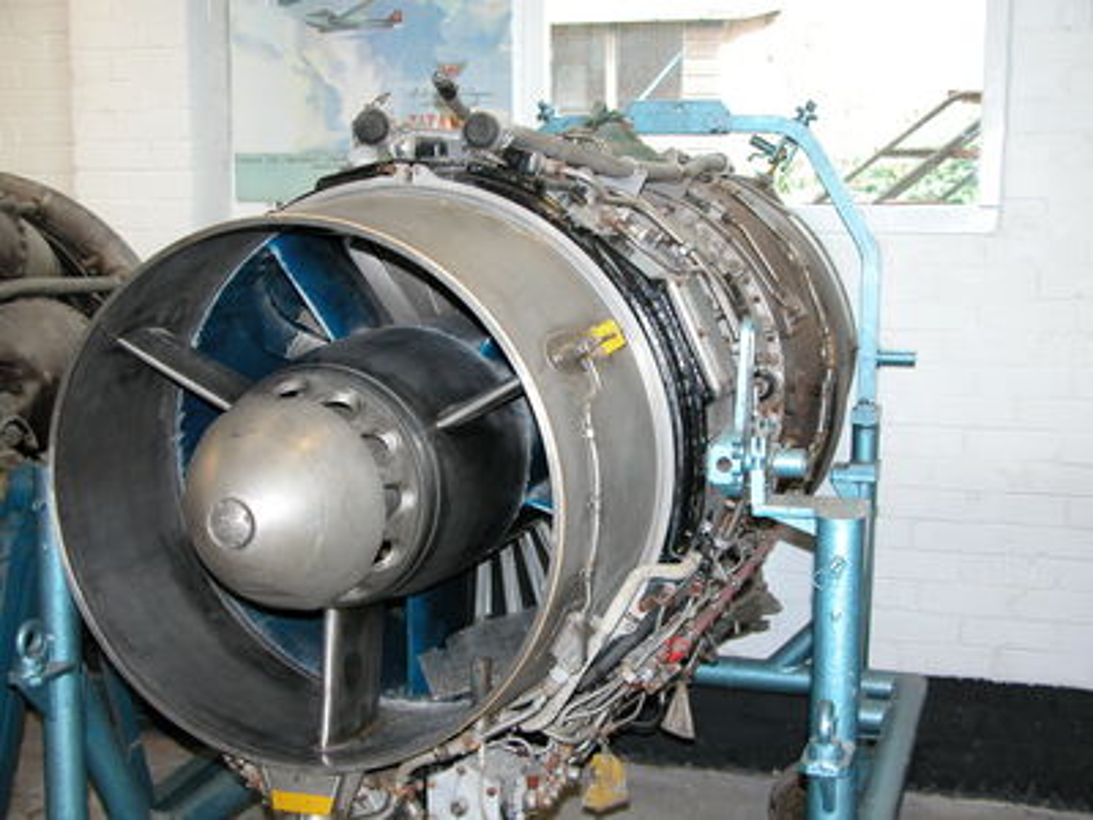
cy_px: 410
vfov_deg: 29.1
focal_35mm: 50
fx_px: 1579
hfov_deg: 38.2
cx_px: 546
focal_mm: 12.7
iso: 100
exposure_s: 1/30
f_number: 3
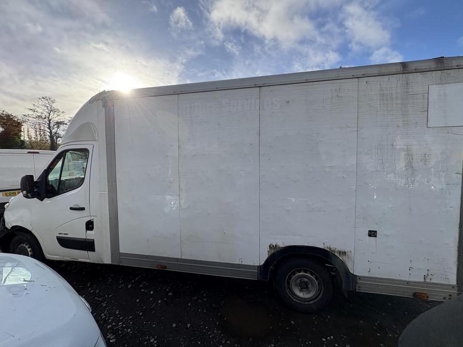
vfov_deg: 85.7
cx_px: 232
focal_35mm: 14
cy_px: 174
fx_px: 187
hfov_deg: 102.1
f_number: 2.2
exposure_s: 1/1143
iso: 50
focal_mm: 2.22
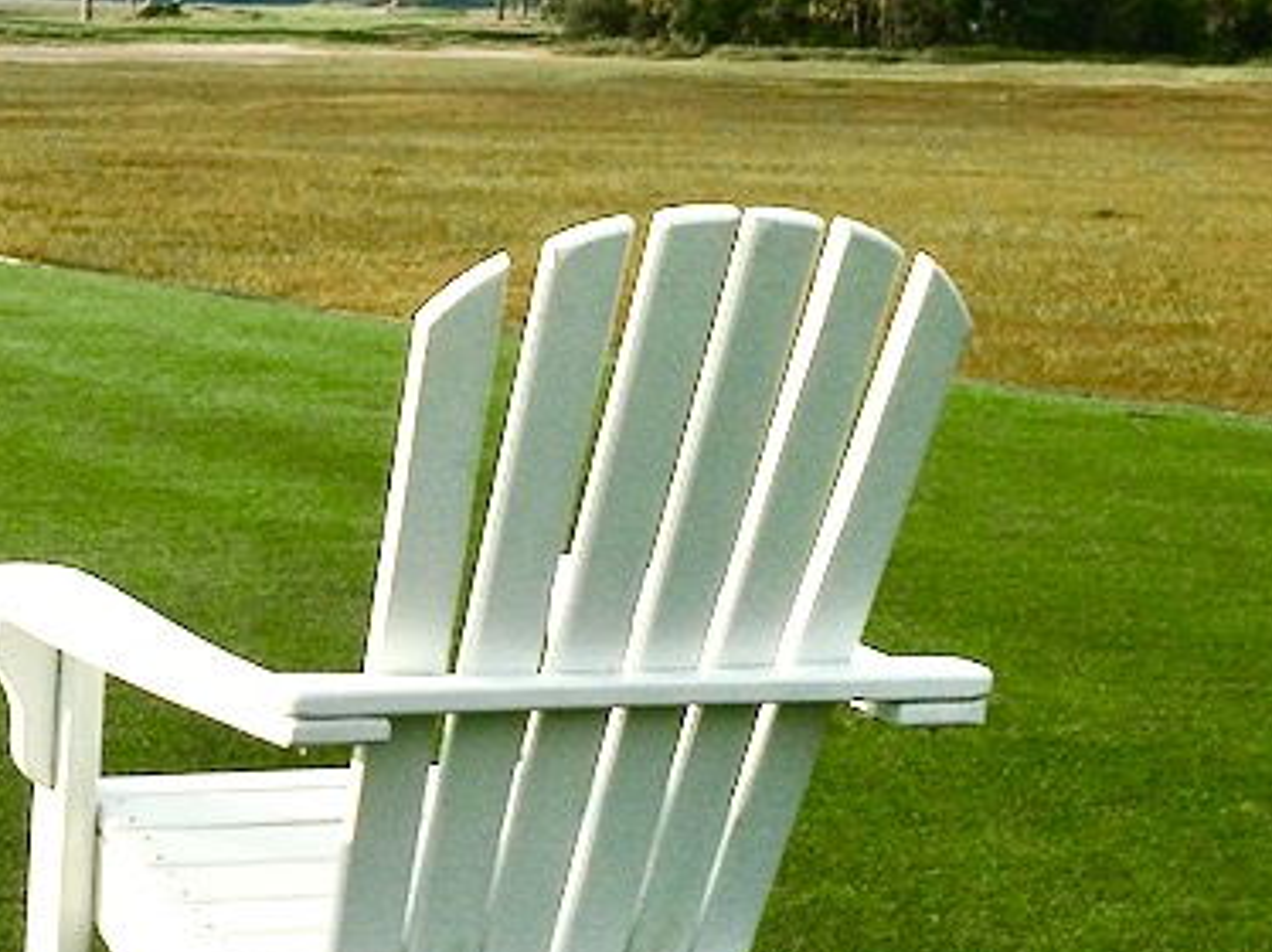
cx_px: -170
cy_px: 622
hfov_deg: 16.8
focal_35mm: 113
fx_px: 4150
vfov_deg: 13.1
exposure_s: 1/1004
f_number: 2.4
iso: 50
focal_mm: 4.13
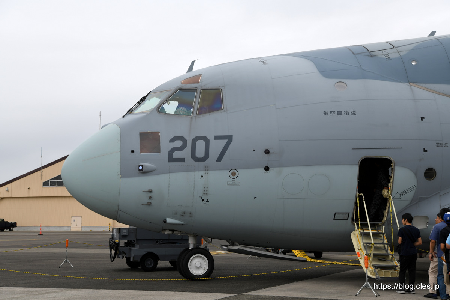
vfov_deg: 21.9
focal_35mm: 62
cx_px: 225
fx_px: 775
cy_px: 150
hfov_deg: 32.4
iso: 64
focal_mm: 62
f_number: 11
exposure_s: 1/80
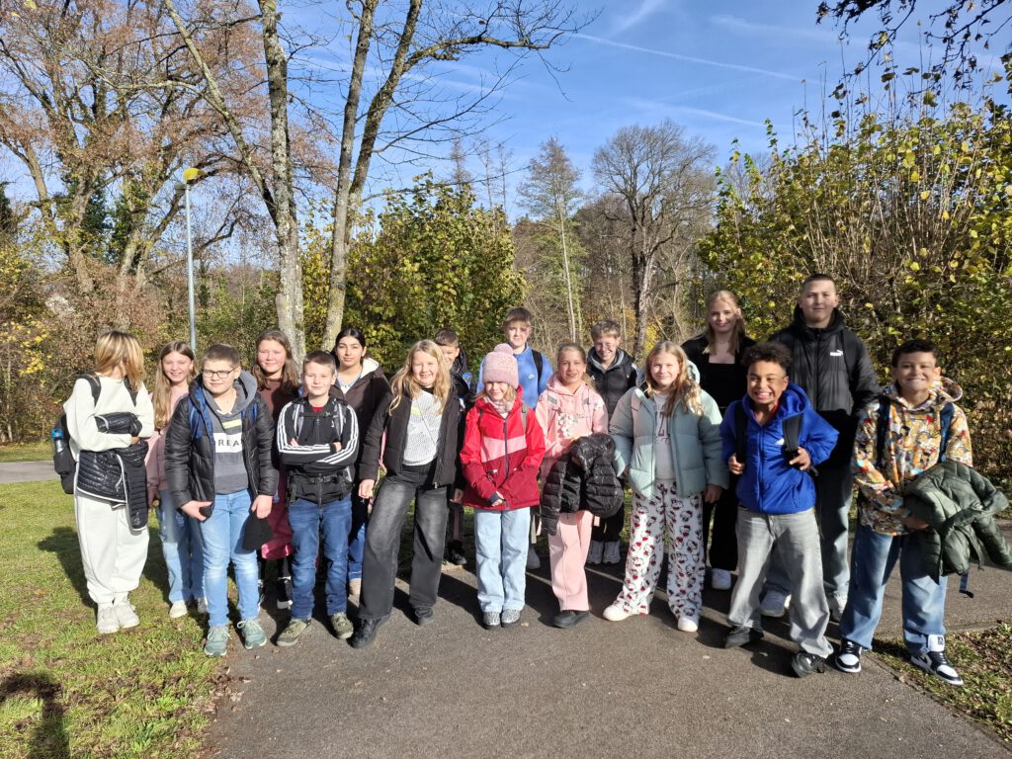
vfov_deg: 58.9
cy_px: 380
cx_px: 506
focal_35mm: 23
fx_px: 672
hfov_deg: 73.9
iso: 50
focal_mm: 5.54
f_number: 1.8
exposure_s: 1/1410
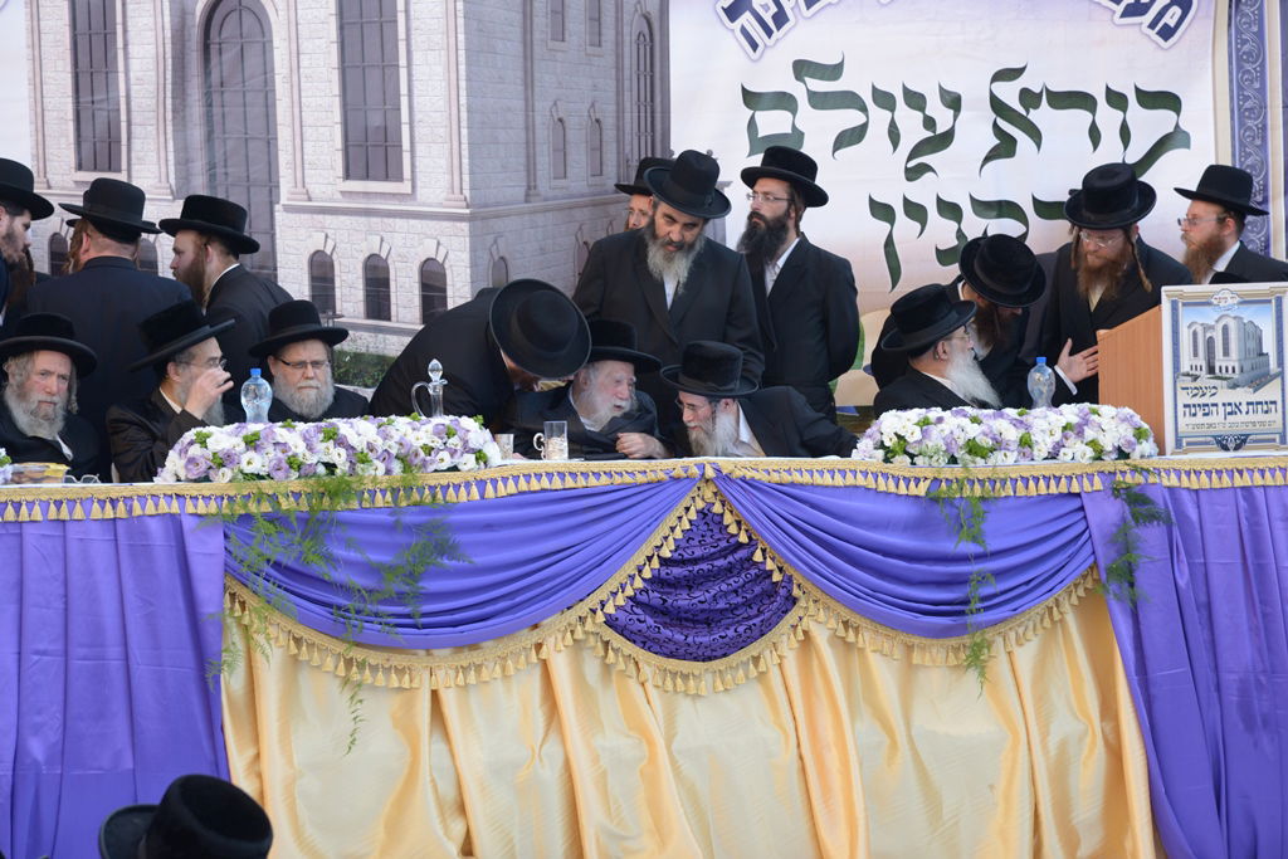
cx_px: 644
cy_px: 430
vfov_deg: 11.4
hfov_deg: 17.1
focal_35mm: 120
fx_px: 4294
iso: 500
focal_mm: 120
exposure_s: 1/160
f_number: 8
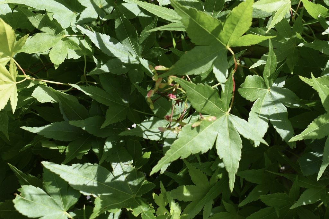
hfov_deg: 35.0
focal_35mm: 57
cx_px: 164
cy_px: 110
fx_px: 521
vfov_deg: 23.8
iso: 100
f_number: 7.1
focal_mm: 38
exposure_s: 1/200
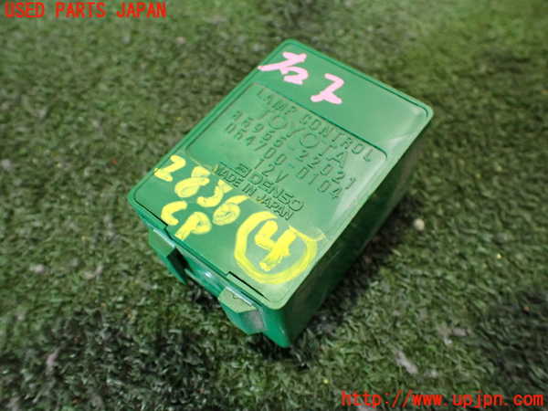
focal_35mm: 30
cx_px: 274
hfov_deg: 60.0
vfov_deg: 46.8
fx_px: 475
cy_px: 206
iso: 800
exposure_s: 1/40
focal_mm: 5.4
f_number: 2.3
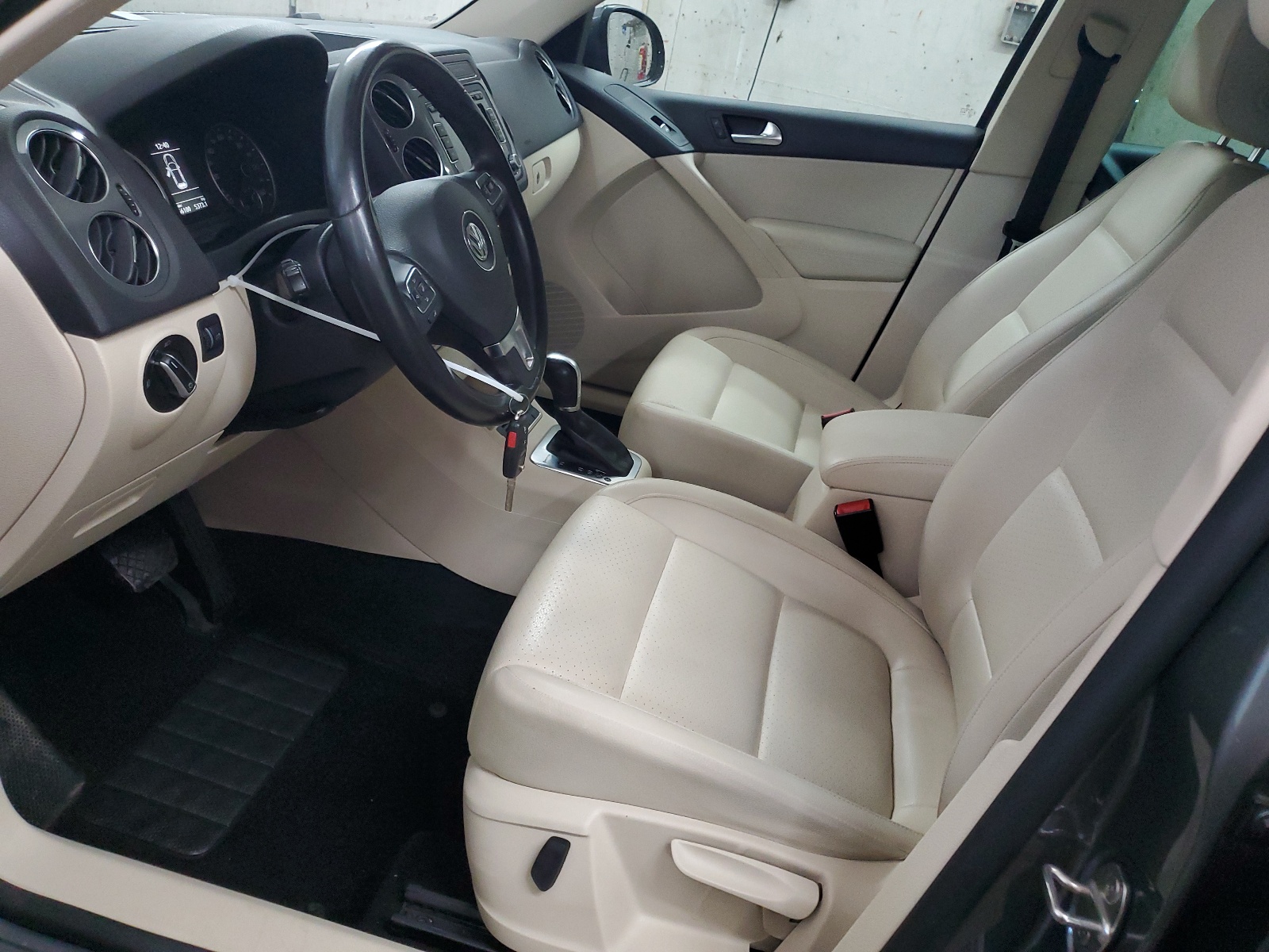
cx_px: 634
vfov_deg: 53.1
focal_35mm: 26
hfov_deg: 67.3
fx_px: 953
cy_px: 476
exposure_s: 1/40
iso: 291
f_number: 1.5
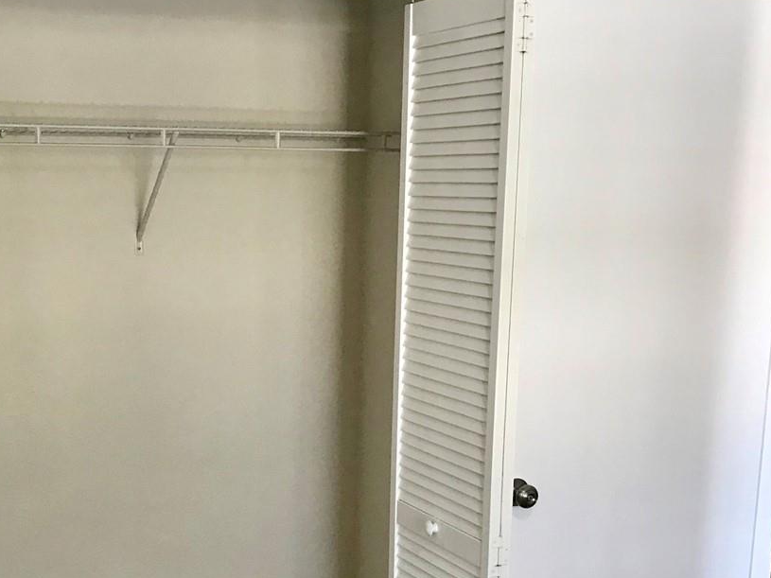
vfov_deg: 26.0
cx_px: 277
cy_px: 468
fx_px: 1225
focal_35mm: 55
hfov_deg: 34.7
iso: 32
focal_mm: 3.99
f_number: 1.8
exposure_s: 1/30
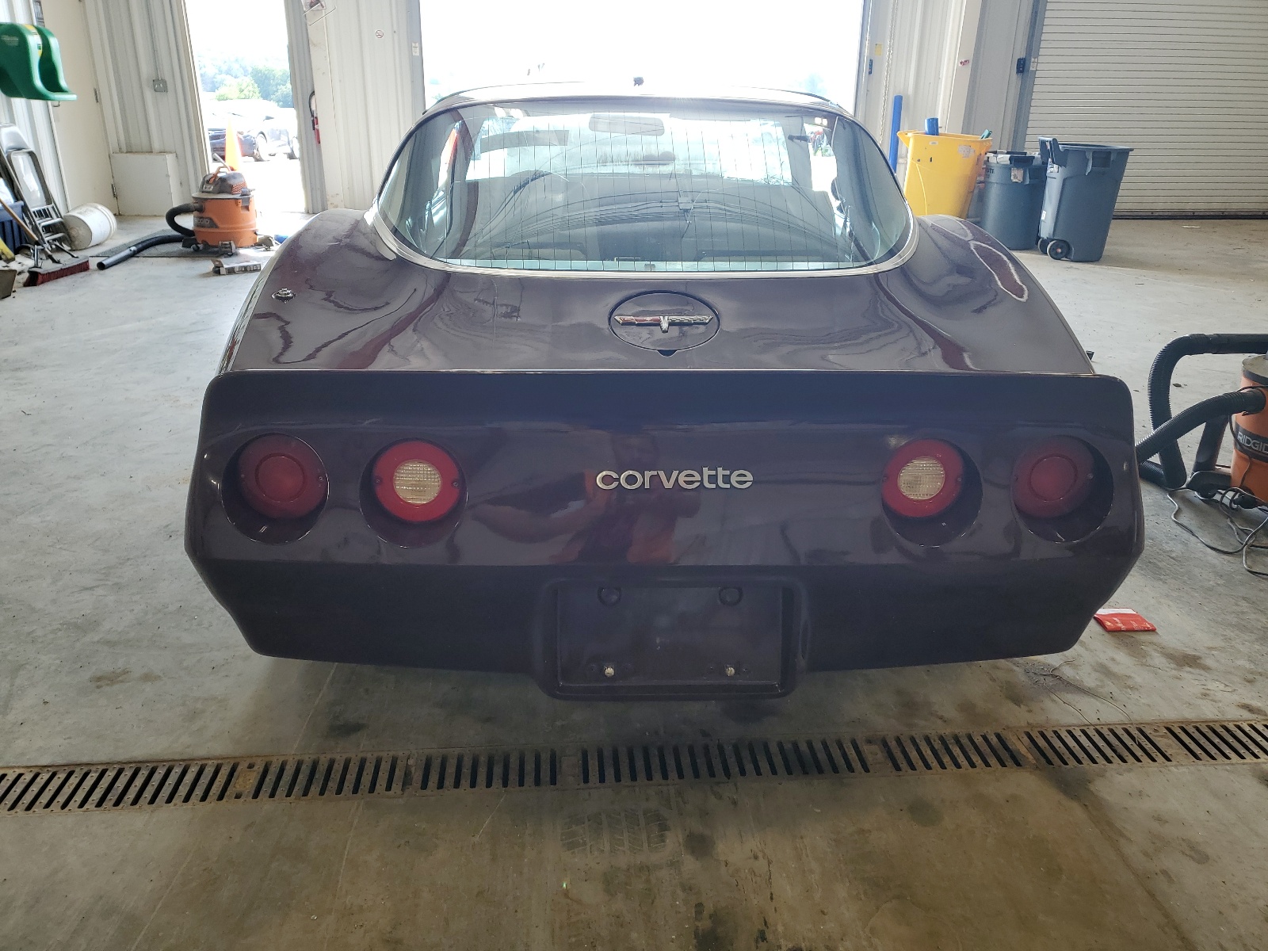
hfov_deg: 67.3
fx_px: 952
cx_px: 634
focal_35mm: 26
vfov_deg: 53.1
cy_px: 476
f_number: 1.5
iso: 50
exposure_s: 1/192
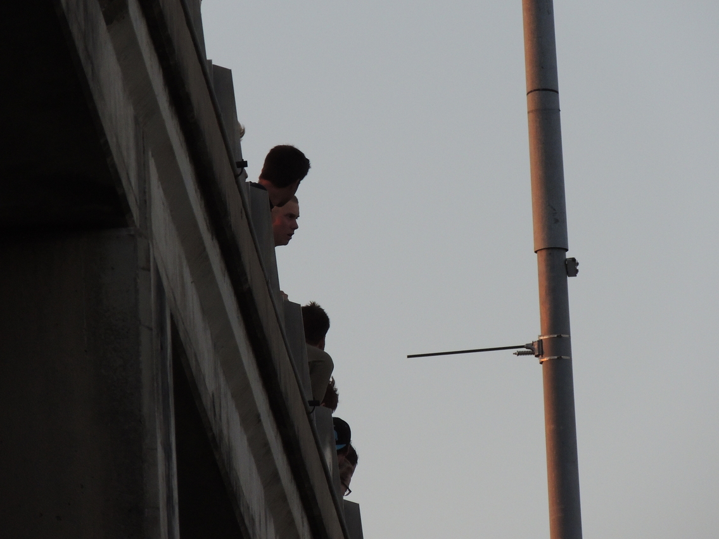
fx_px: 11713
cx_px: 399
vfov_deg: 2.6
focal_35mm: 564
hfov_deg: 3.5
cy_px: 241
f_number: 4.9
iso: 400
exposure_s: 1/400
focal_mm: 89.1
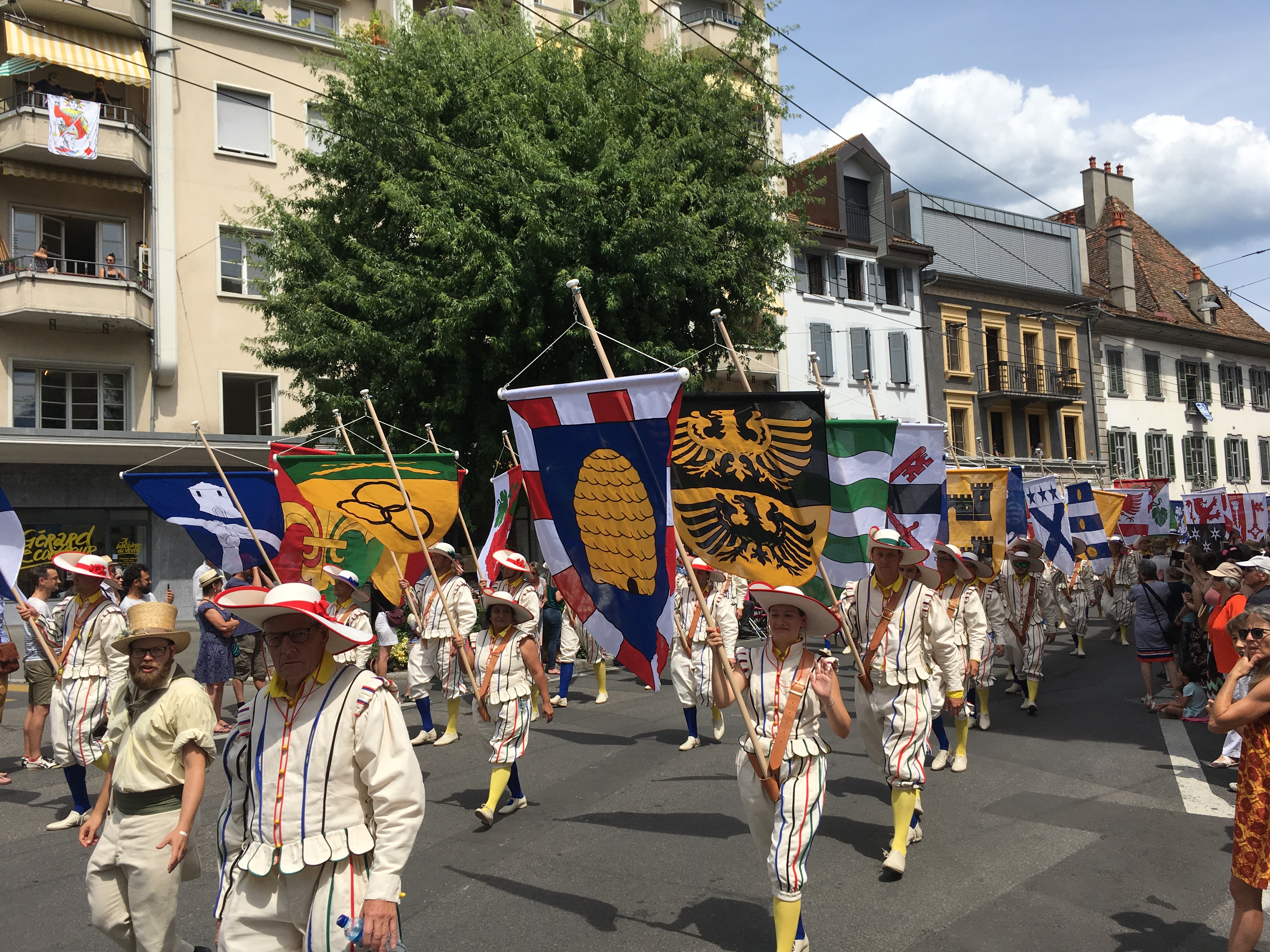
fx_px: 1064
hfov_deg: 61.7
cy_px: 476
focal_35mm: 29
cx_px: 635
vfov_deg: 48.2
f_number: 2.2
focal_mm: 4.15
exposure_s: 1/2079
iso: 25
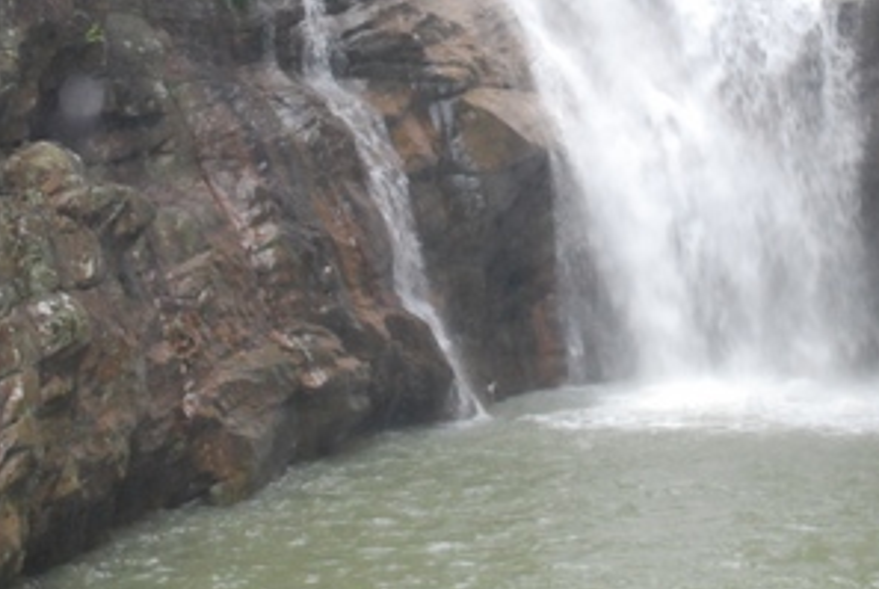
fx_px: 2568
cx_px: 592
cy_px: -64
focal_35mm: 105
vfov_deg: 12.8
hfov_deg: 19.4
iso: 900
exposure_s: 1/60
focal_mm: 26
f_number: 4.2
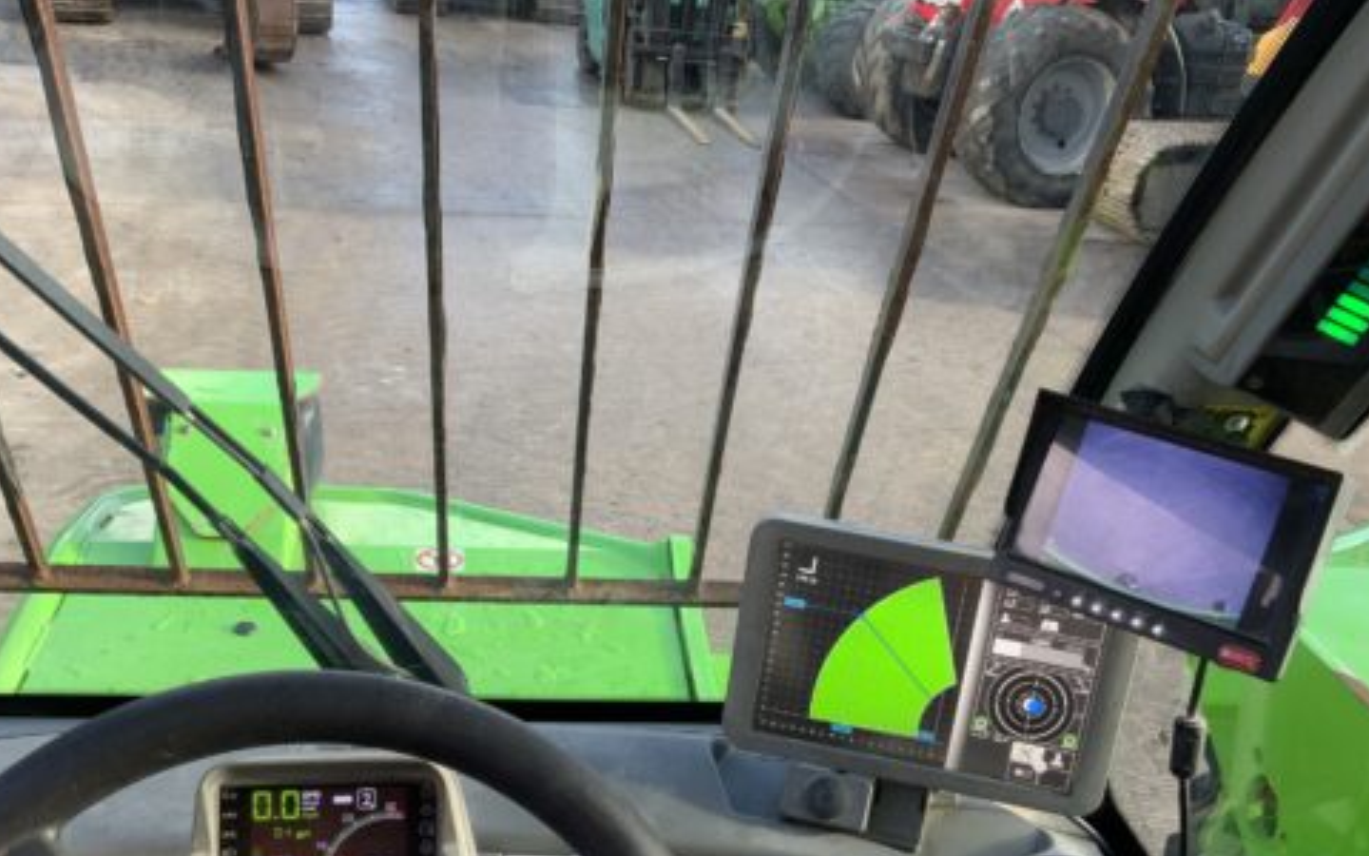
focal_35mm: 41
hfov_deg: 48.2
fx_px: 1530
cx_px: 739
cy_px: 633
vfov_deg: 30.8
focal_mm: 3
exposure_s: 1/122
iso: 25
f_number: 1.8
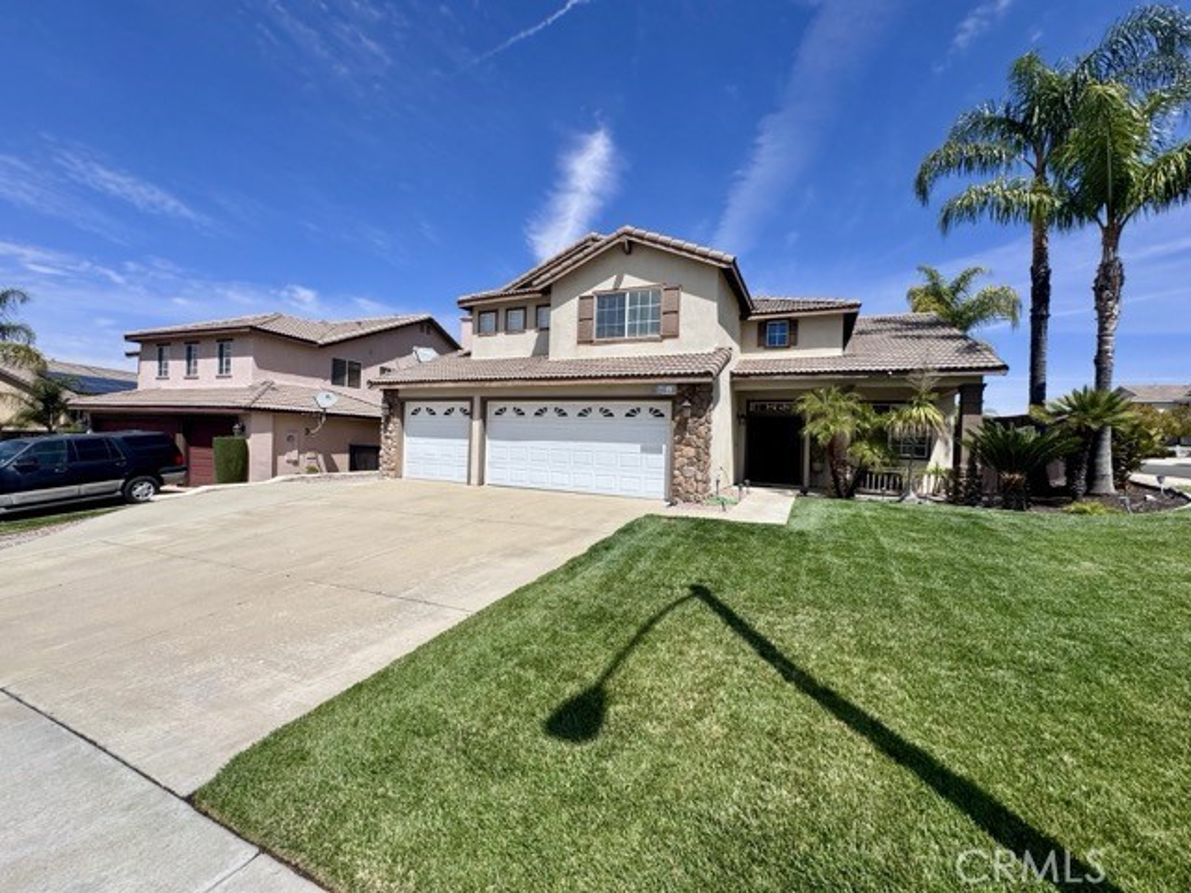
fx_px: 482
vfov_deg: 85.7
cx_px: 596
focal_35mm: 14
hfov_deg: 102.1
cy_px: 446
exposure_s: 1/3906
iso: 50
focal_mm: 2.22
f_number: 2.2
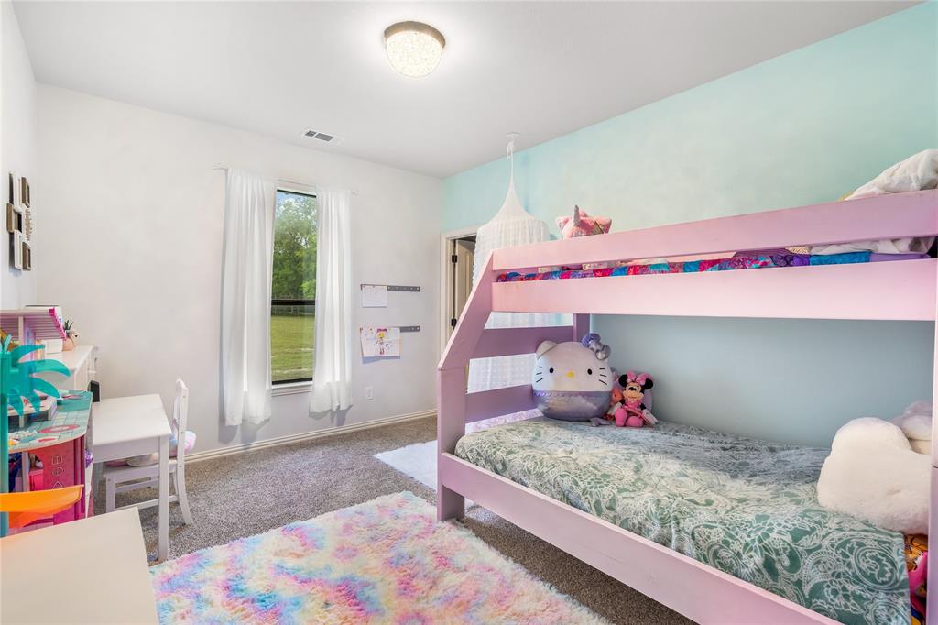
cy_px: 312
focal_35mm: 16
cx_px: 469
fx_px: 417
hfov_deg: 96.8
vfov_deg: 73.7
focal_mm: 16
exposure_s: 1/1.25
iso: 400
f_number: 8
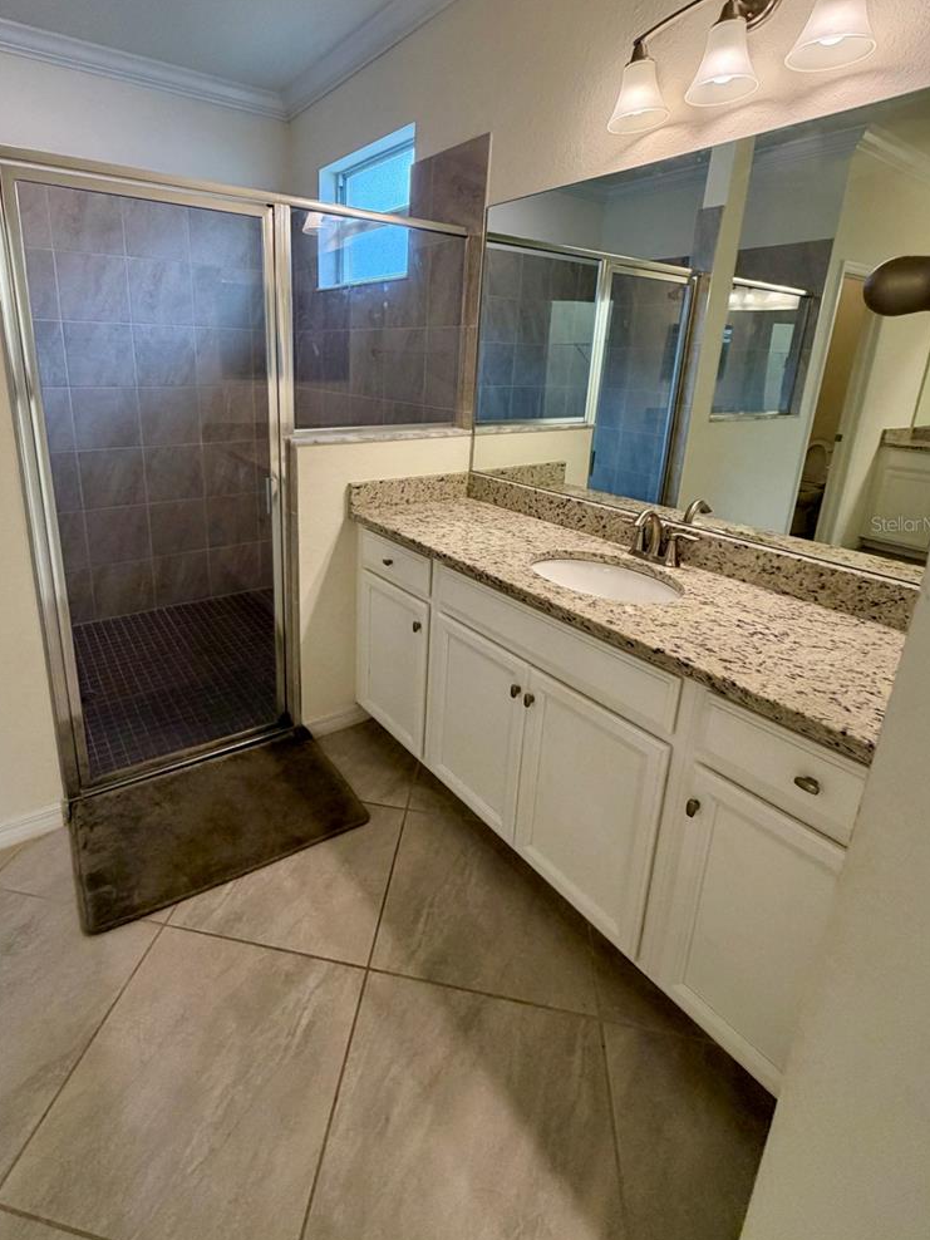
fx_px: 609
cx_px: 395
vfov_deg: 90.3
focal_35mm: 17
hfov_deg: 74.3
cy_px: 523
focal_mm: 2.22
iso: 250
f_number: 2.2
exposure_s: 1/120
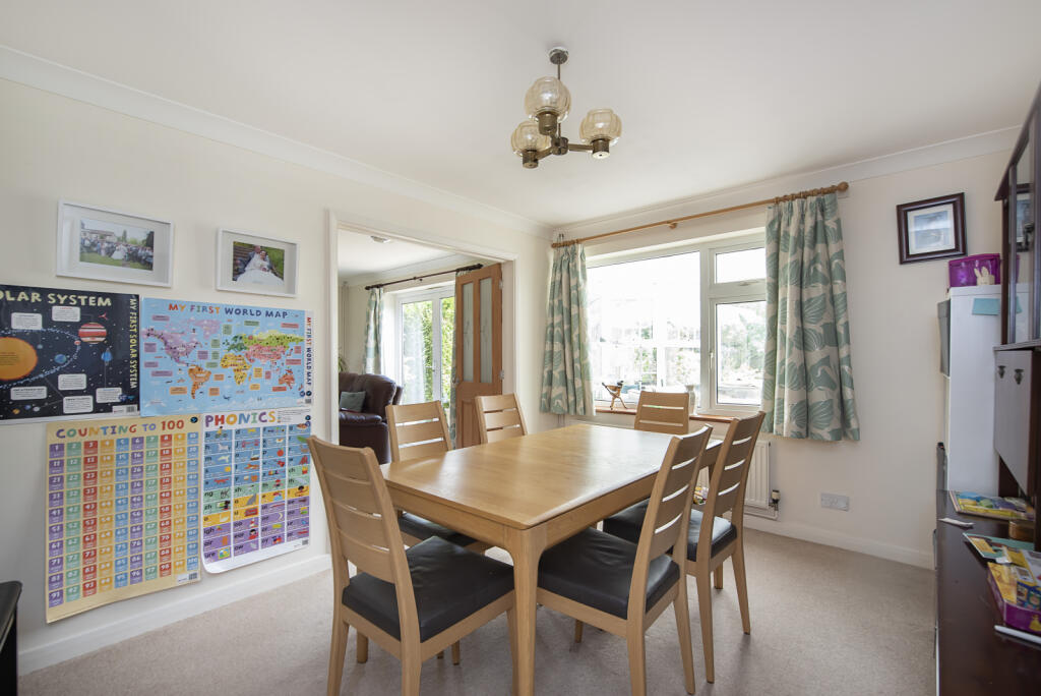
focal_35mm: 16
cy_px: 348
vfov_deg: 73.8
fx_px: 463
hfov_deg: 96.7
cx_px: 520
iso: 320
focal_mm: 16
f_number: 8
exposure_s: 1/25
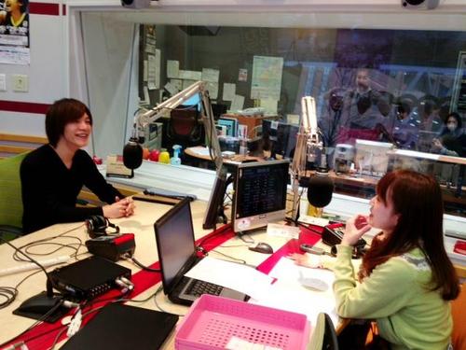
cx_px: 233
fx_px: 471
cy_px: 175
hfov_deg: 52.6
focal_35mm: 35
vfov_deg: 40.7
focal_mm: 4.28
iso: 50
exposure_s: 1/24
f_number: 2.4
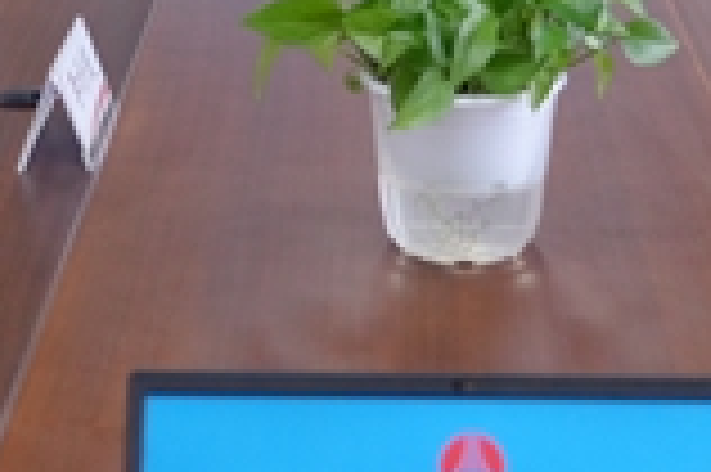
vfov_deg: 11.1
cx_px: 369
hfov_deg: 17.4
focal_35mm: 118
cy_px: -274
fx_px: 2328
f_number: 4
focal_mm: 31
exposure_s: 1/60
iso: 2000
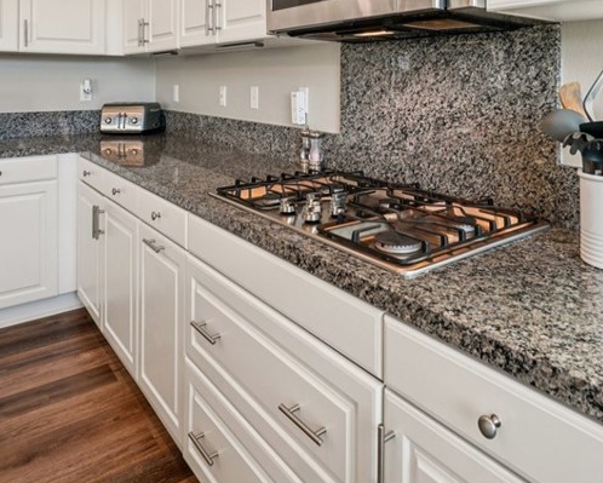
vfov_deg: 49.3
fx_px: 482
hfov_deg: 63.3
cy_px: 80
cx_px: 369
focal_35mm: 27
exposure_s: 1/25
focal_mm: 14
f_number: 8
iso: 400
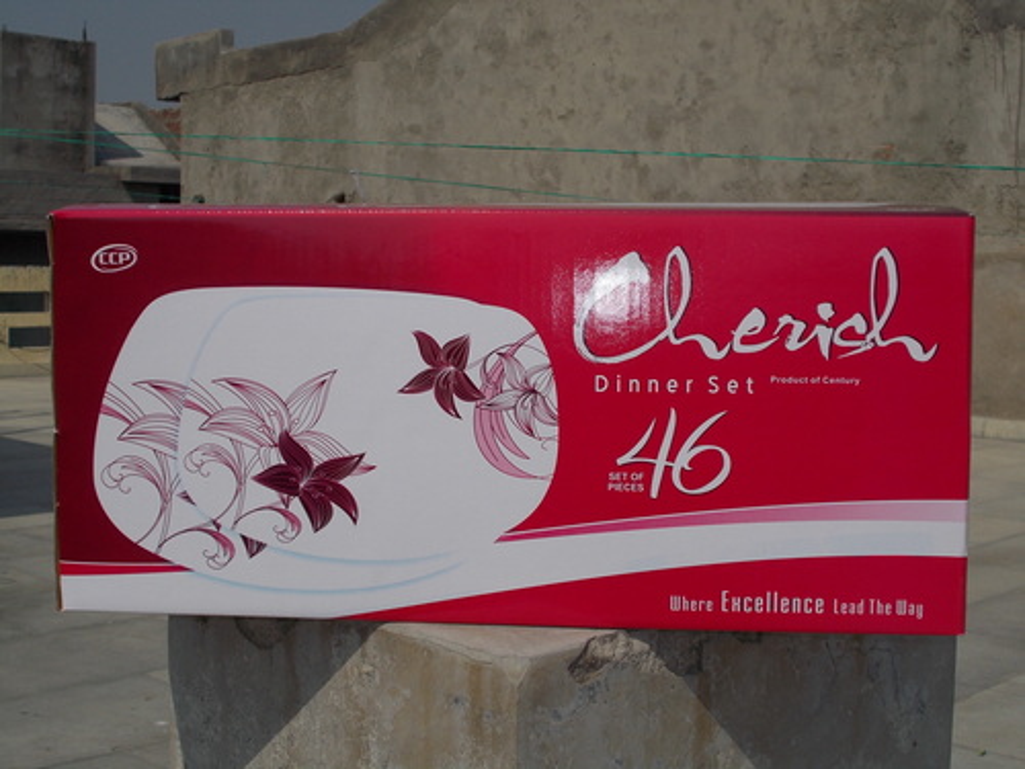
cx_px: 512
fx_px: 1481
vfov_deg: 29.1
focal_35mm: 50
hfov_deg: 38.2
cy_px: 384
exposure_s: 1/320
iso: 80
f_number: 11.3
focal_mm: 9
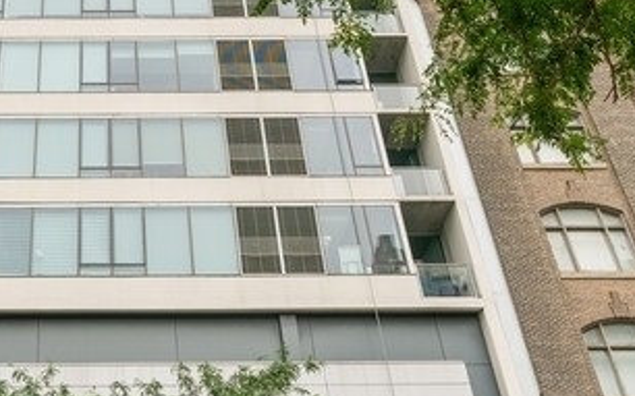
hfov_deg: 37.4
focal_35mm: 51
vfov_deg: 25.1
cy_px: 104
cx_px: 84
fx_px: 882
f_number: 7.1
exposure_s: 1/320
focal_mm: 17
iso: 320
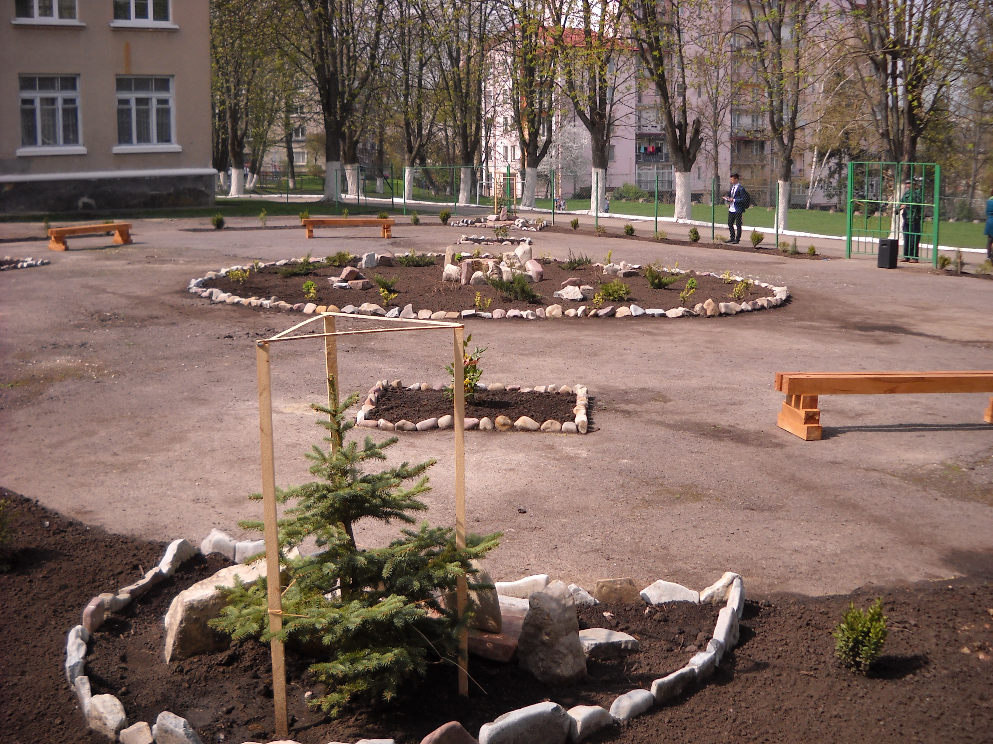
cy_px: 372
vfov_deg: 35.1
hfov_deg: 45.8
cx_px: 496
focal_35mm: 41
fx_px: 1176
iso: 64
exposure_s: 1/228
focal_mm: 6.72
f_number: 5.5
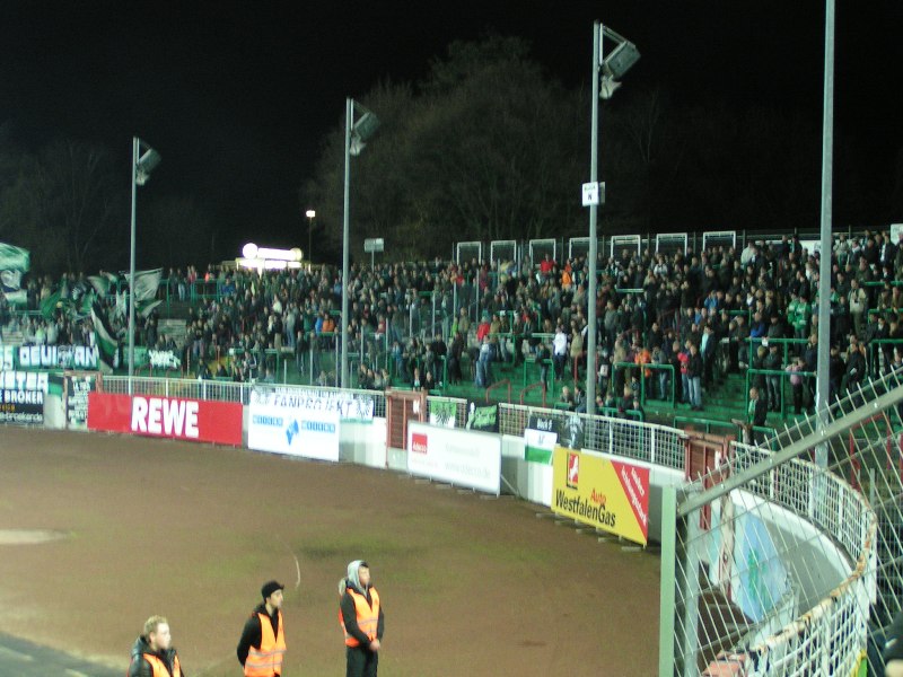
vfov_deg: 25.7
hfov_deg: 33.8
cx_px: 452
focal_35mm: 57
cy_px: 338
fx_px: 1487
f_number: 3.2
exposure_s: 1/10
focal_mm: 8.7
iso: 200
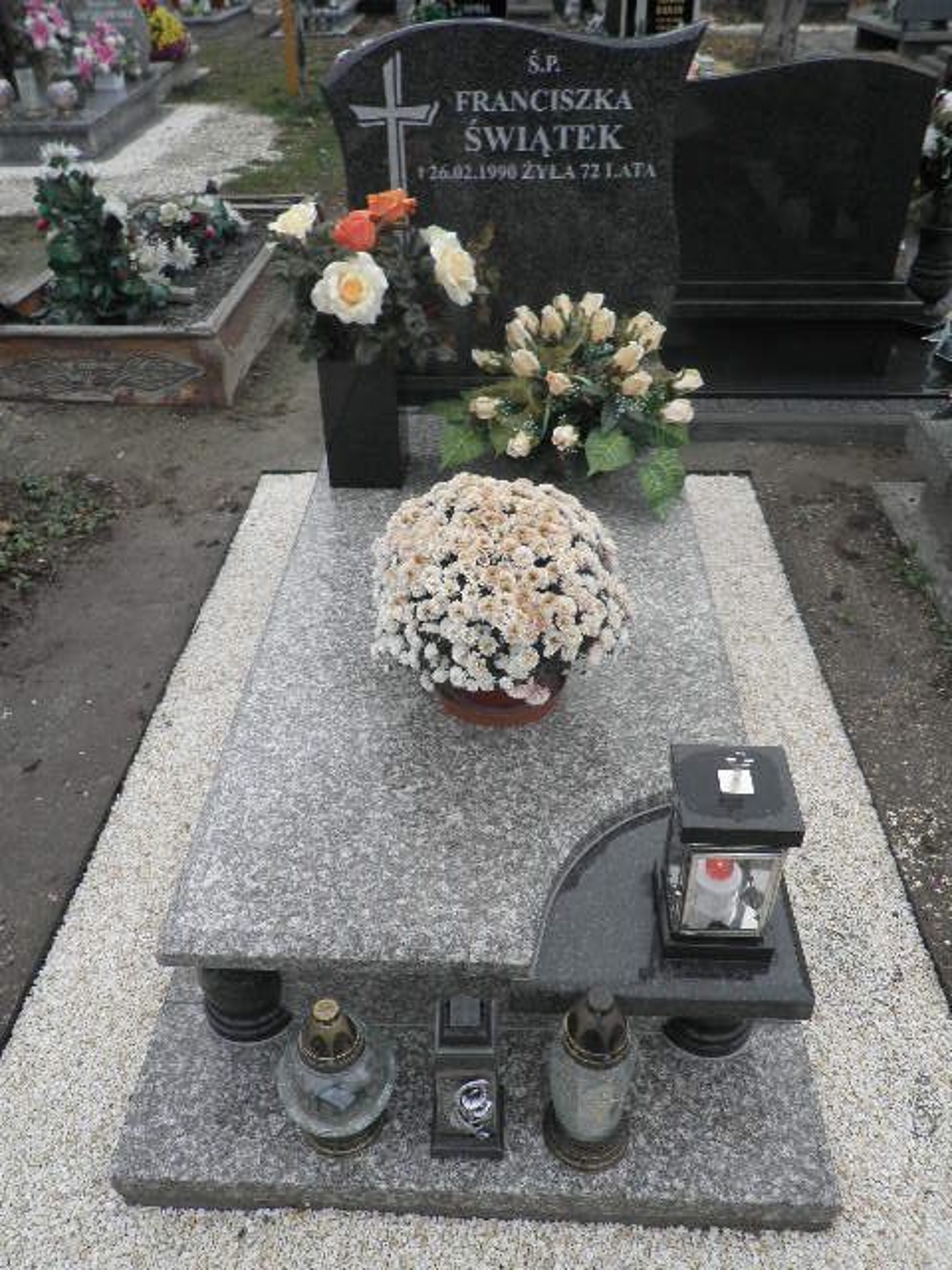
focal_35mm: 27
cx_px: 476
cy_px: 635
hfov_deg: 51.4
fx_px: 990
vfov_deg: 65.3
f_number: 3.5
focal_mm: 5
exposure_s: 1/60
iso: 64
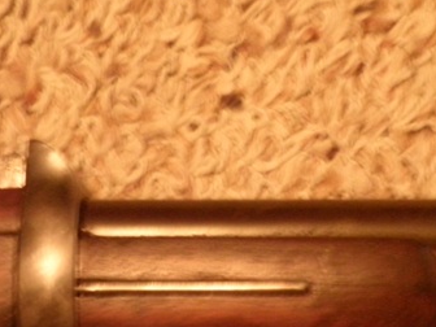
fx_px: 743
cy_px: 275
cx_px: 202
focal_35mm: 59
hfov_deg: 32.7
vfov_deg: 24.3
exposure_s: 1/4
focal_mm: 5.5
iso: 320
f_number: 2.8
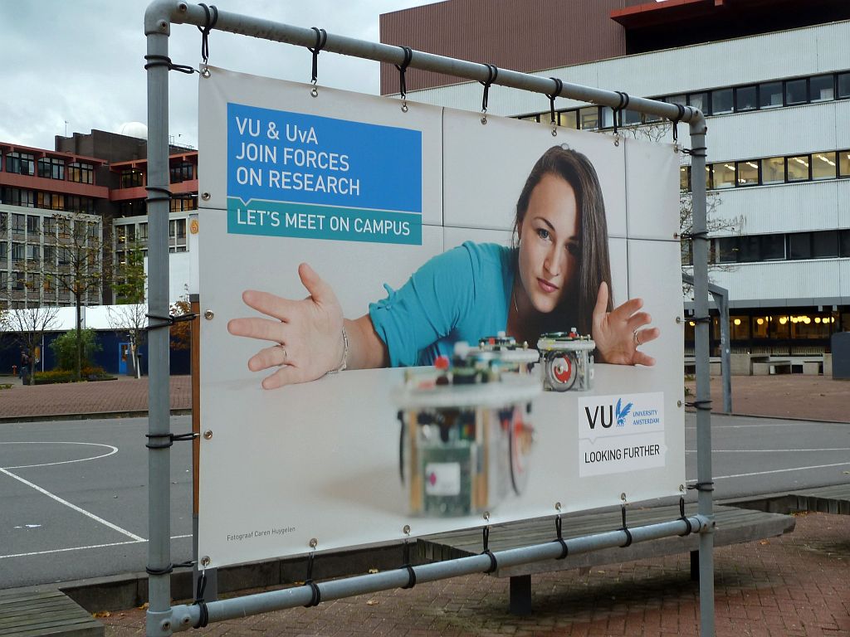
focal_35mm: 42
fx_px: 1031
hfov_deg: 44.8
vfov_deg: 34.3
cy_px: 318
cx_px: 425
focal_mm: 6.9
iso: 100
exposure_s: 1/30
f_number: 3.7
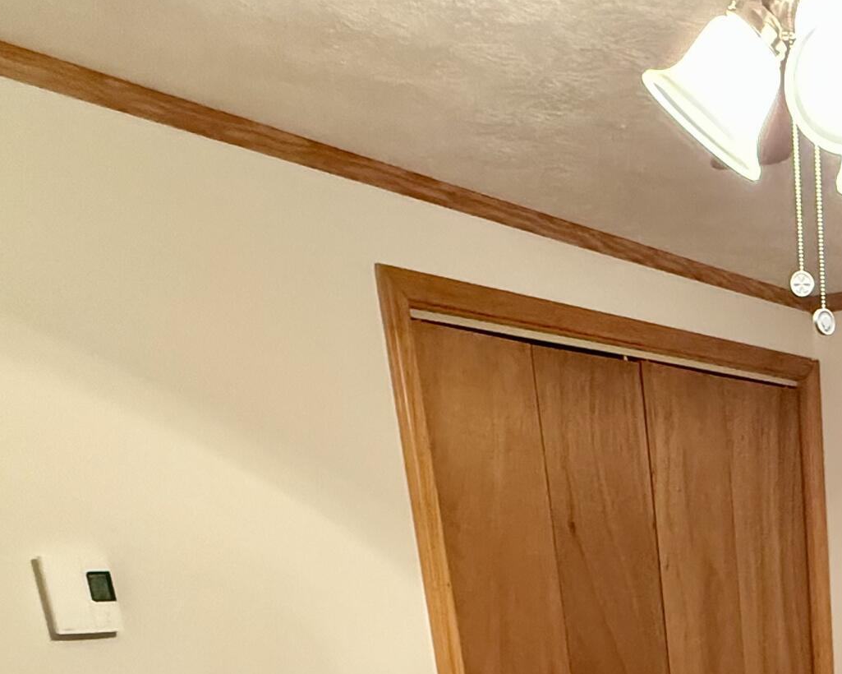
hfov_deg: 35.8
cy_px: 828
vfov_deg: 30.9
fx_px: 997
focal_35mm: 40
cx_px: 1009
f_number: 2.2
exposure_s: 1/60
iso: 800
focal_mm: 2.22
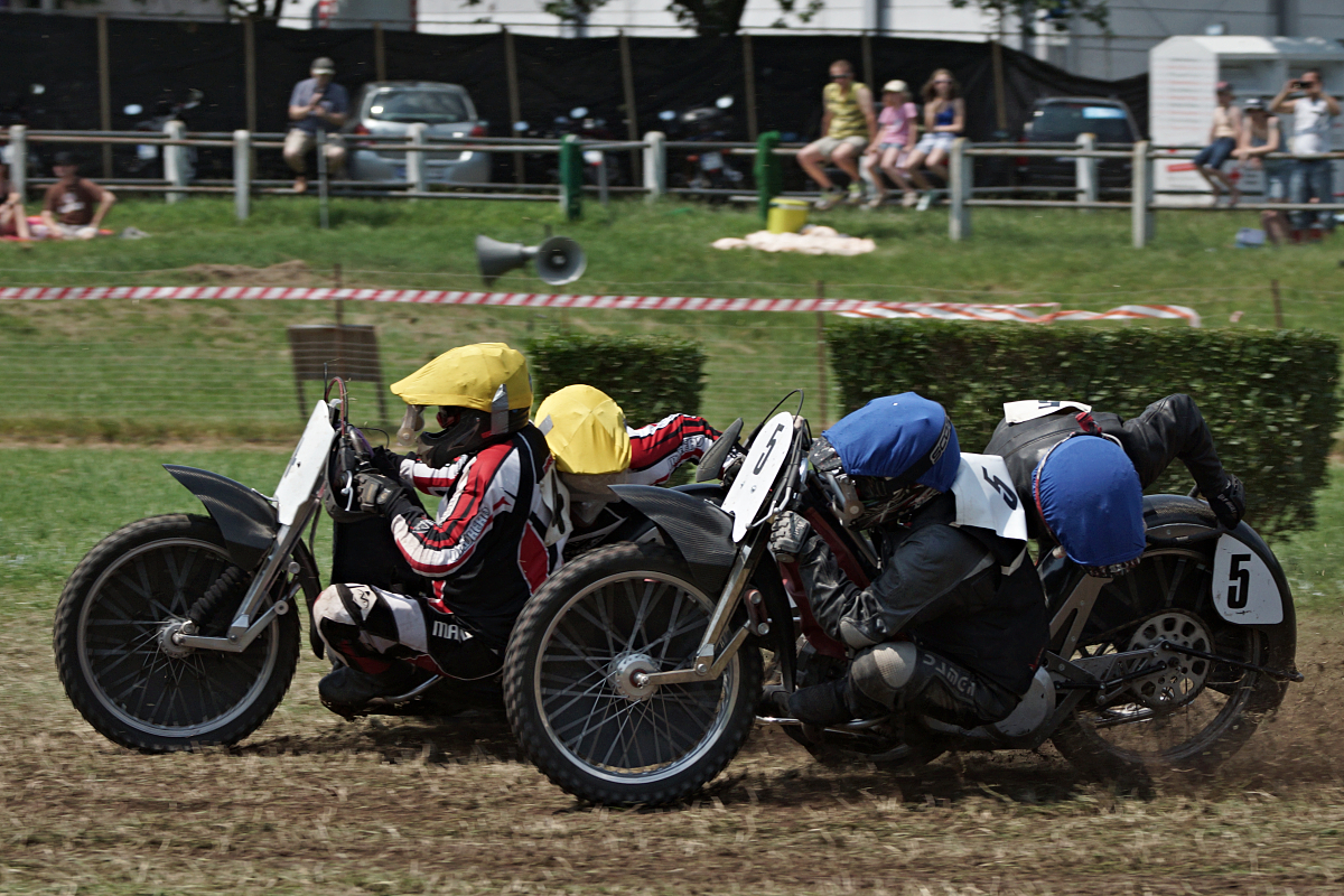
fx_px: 8399
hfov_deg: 9.1
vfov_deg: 6.1
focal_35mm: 225
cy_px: 448
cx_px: 672
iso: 200
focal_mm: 150
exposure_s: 1/800
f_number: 8
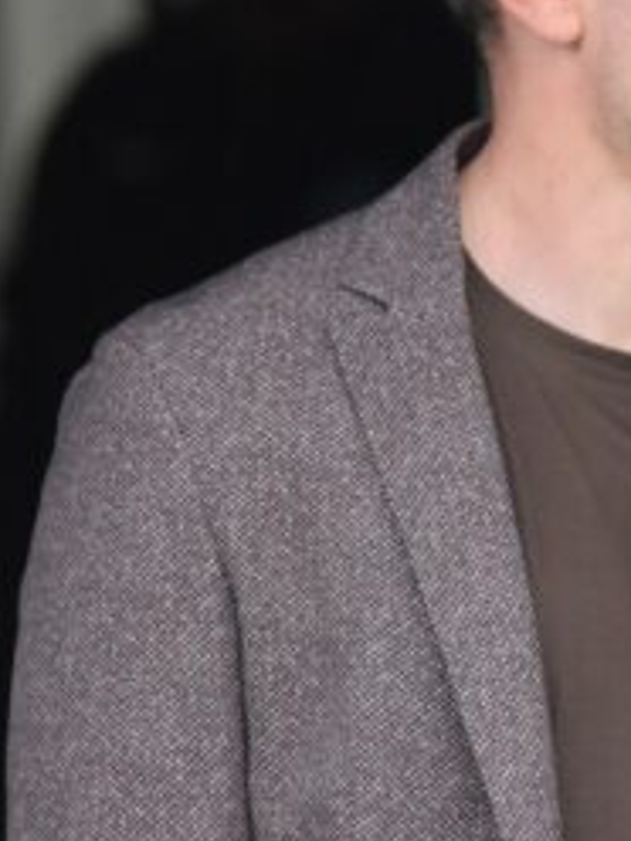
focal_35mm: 878
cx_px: 499
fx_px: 21340
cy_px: 210
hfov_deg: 1.7
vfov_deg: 2.3
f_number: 5.3
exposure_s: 1/800
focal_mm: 240
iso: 3200
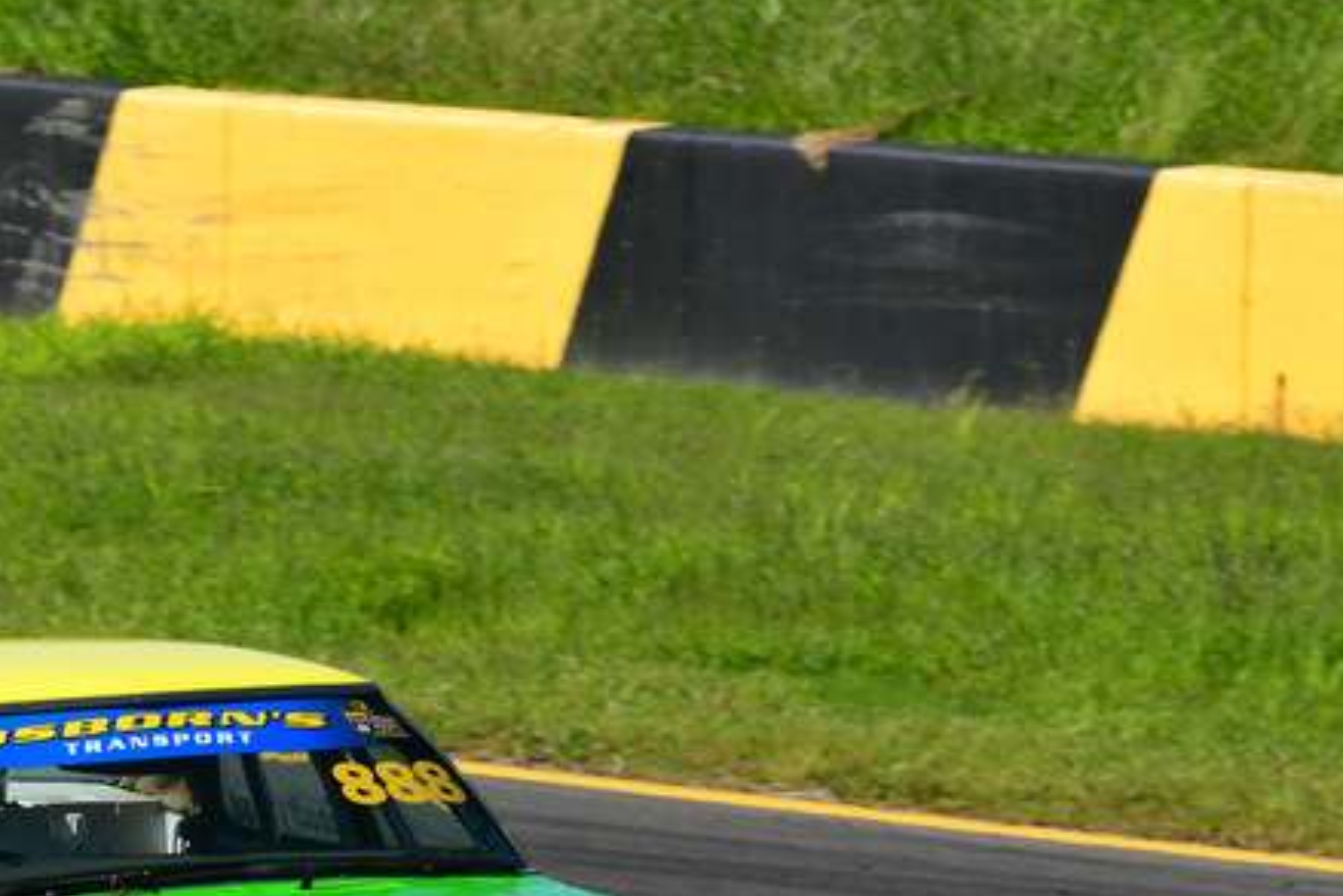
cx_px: 291
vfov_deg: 1.3
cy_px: 786
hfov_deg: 2.0
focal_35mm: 1039
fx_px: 38771
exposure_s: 1/640
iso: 500
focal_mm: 380
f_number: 13
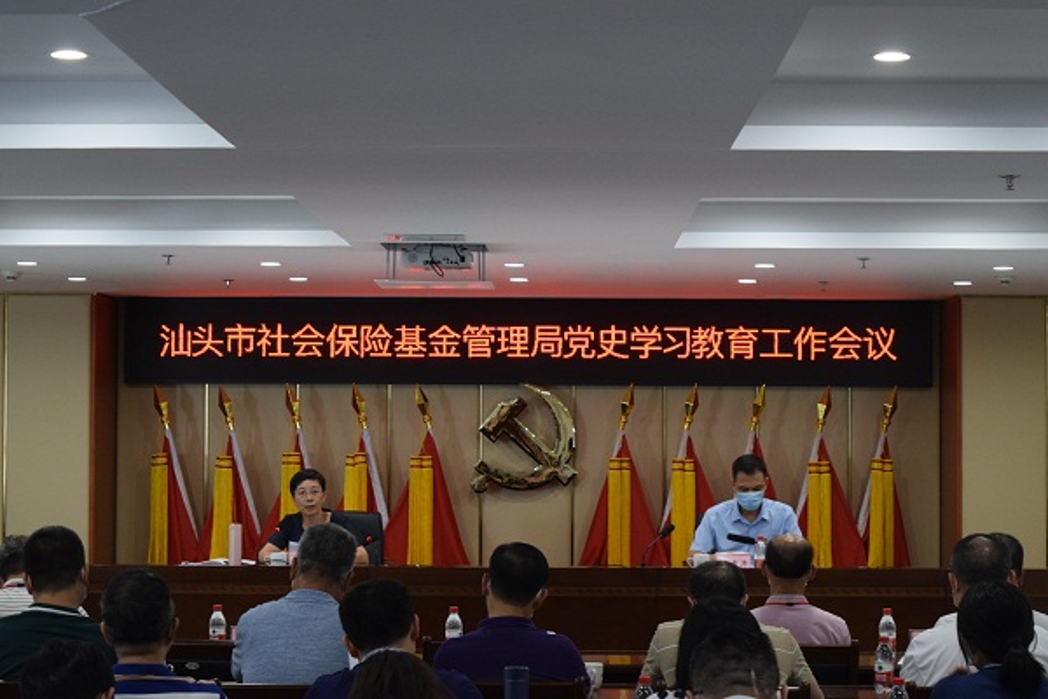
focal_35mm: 82
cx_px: 524
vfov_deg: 16.6
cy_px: 350
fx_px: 2401
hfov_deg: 24.6
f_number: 5.6
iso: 2000
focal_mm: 55
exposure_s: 1/60
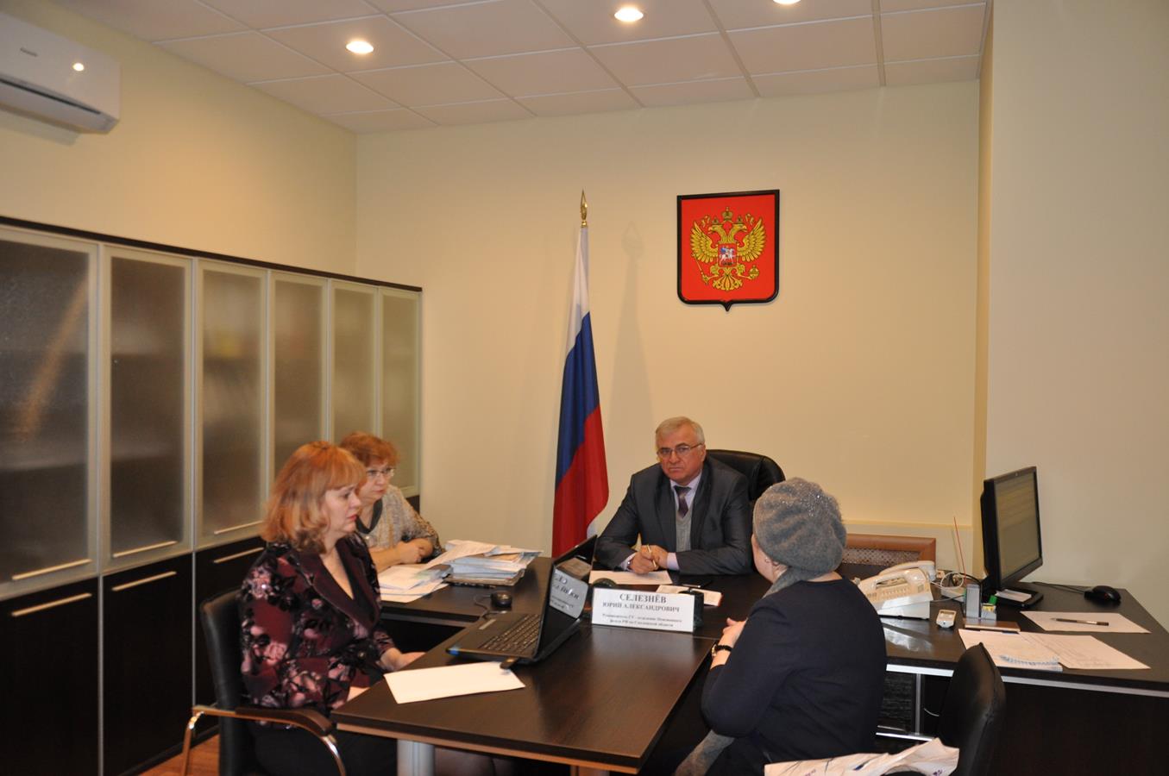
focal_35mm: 27
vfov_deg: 47.8
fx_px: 876
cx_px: 584
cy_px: 388
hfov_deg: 67.4
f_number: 3.5
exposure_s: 1/60
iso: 800
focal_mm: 18
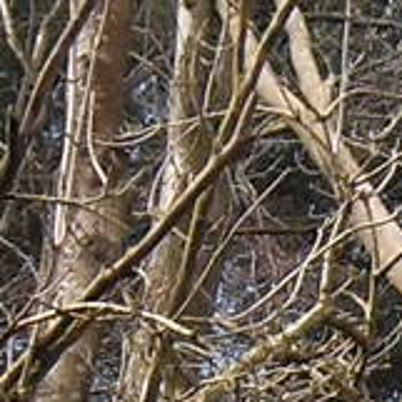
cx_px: 799
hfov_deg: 5.3
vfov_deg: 5.3
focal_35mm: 325
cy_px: 574
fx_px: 4270
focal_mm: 6.3
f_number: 8.9
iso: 80
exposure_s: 1/45
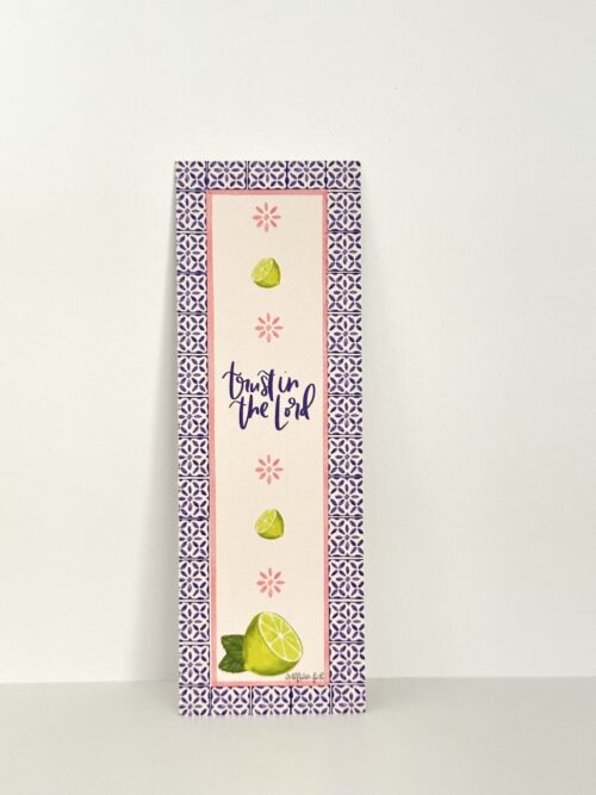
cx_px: 298
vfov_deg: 39.7
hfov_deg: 30.3
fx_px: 1102
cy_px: 398
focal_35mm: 48
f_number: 1.78
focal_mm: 6.86
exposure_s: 1/40
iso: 500
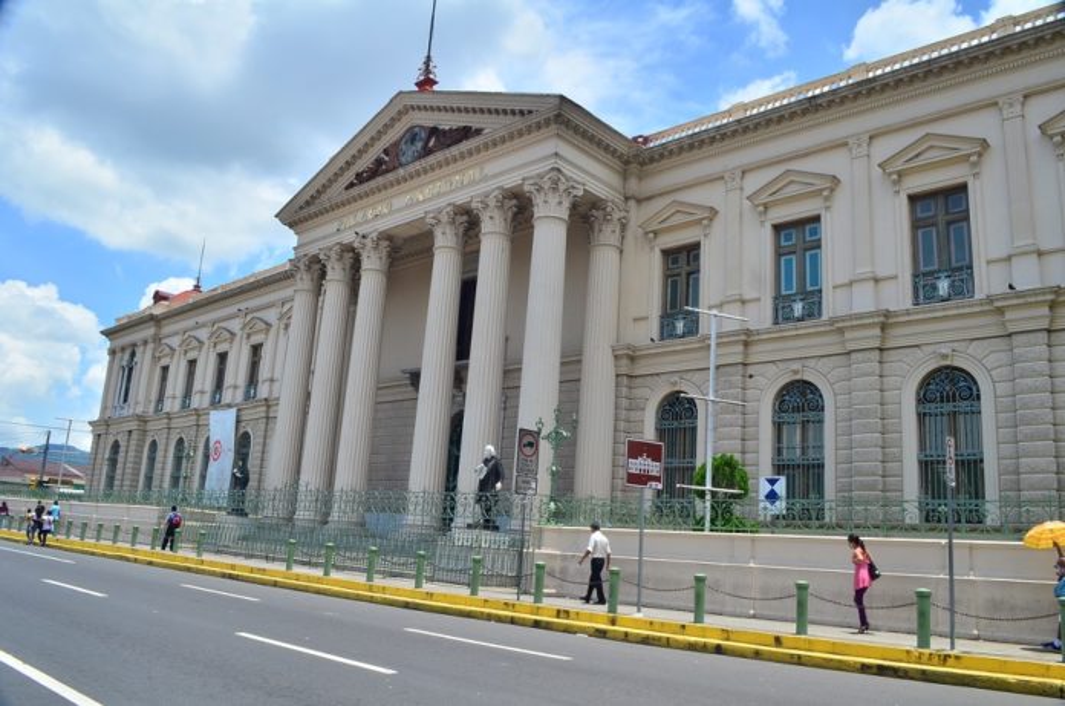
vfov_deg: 47.7
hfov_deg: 67.5
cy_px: 353
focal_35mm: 27
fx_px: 797
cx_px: 532
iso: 400
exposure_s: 1/60
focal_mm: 18
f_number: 22
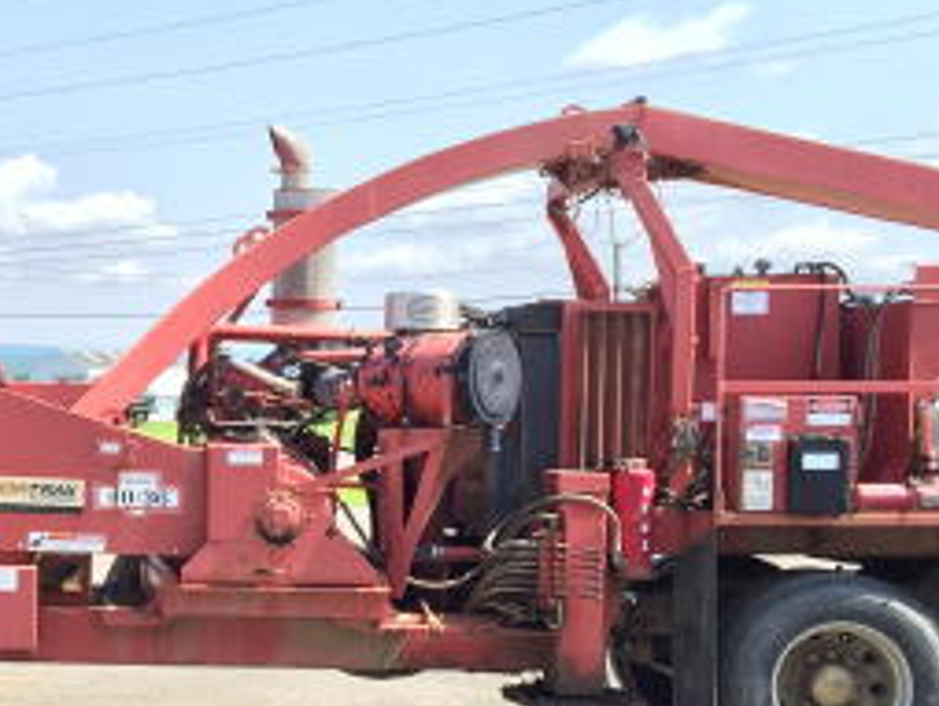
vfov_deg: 20.1
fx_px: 1982
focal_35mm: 73
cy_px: 510
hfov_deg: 25.3
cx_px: 0
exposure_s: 1/989
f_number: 2.2
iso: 32
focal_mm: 4.15
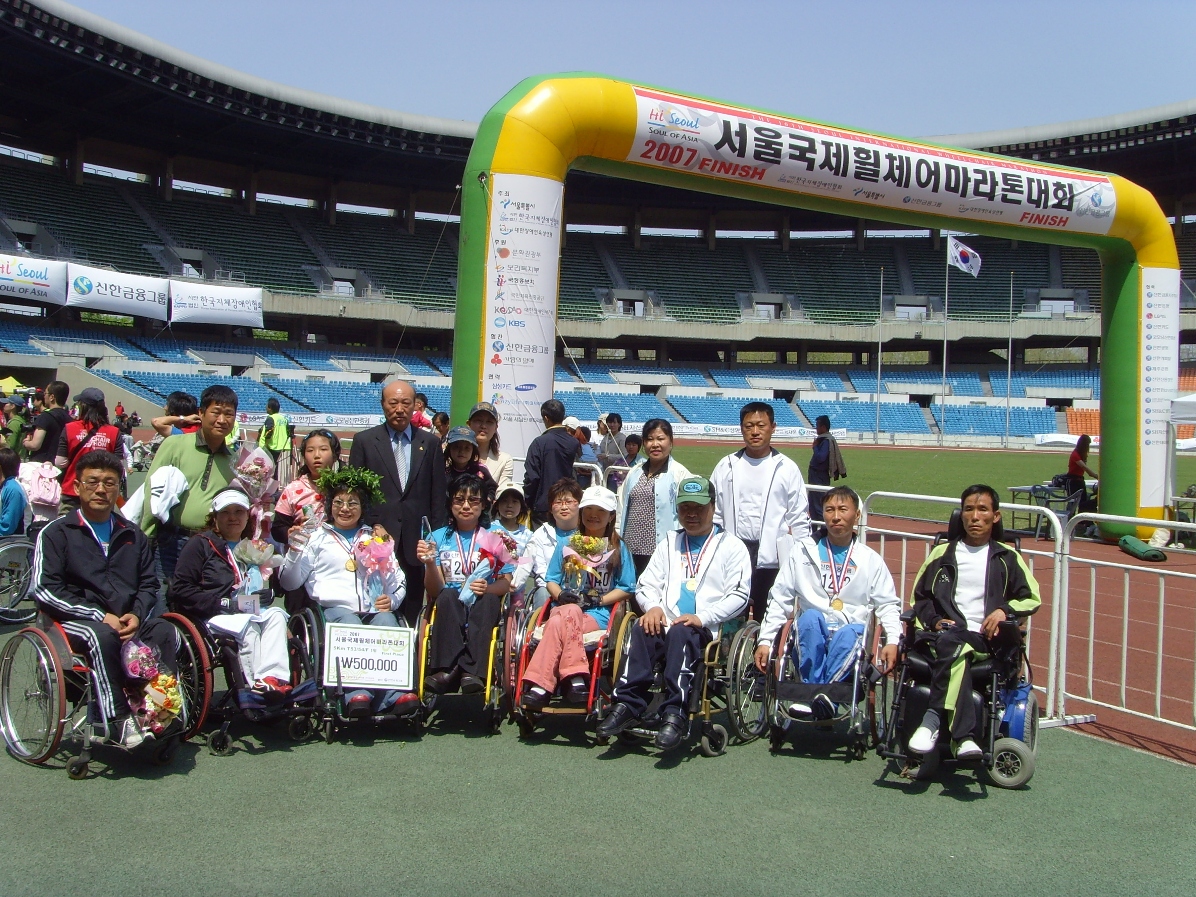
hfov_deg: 47.9
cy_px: 448
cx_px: 598
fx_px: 1347
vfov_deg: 36.8
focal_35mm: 39
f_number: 6.3
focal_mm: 6.6
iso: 80
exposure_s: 1/350
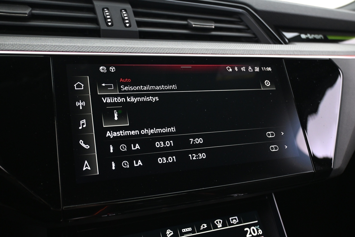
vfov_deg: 40.0
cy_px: 118
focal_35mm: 33
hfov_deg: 57.2
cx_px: 178
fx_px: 325
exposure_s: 1/13
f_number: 4
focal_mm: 22
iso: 1600
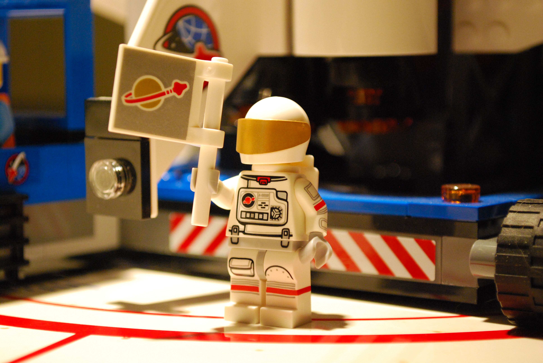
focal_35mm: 82
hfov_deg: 24.6
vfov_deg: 16.6
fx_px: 1246
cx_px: 272
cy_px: 182
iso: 1600
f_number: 5.6
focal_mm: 55
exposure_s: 1/15
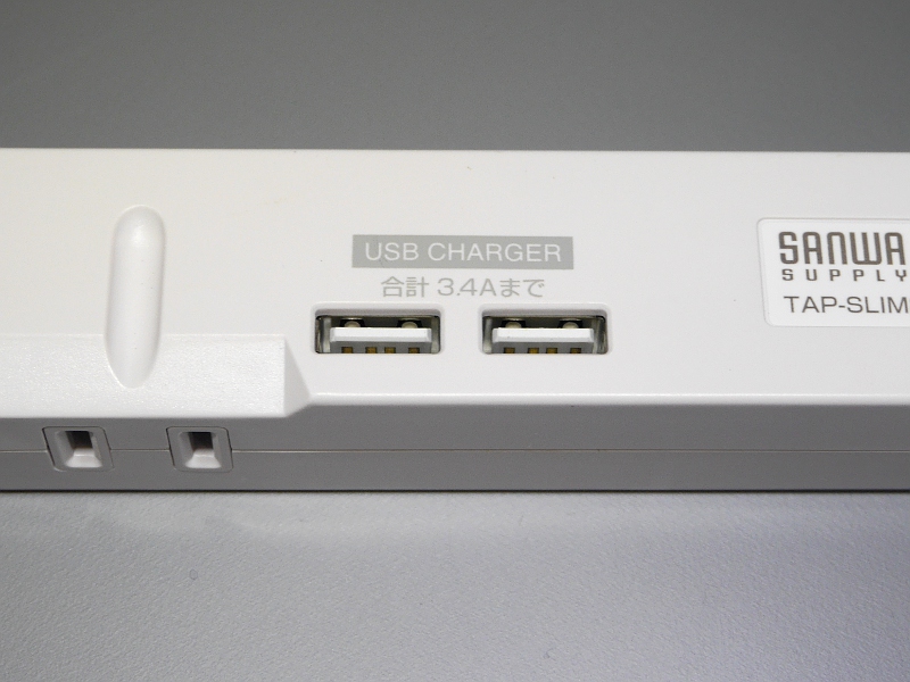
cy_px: 341
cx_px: 455
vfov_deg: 26.1
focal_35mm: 56
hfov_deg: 34.3
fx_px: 1472
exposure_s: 1/60
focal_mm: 28
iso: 200
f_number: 5.2
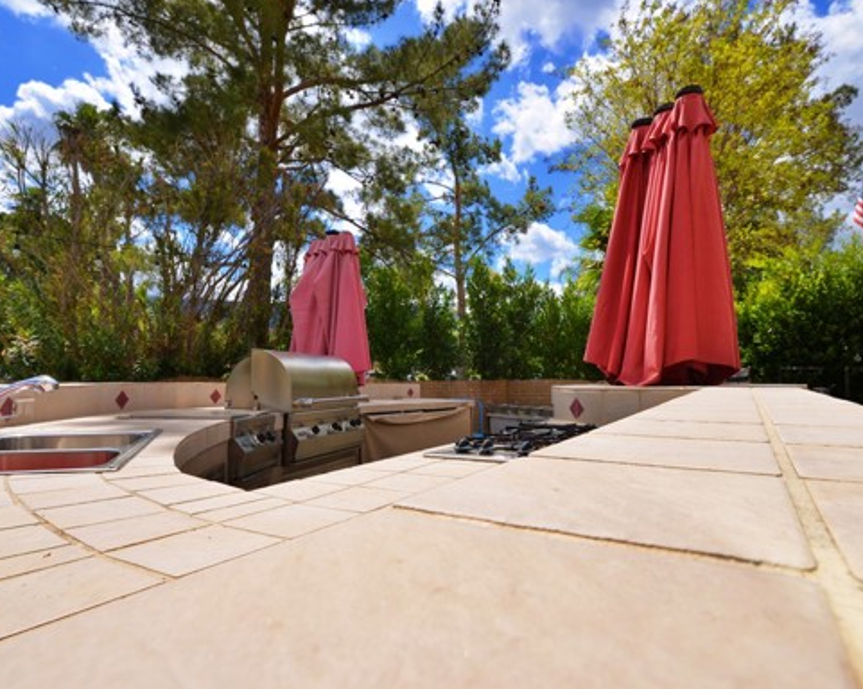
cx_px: 465
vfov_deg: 67.9
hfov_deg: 80.3
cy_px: 372
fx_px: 510
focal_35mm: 20
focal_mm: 16
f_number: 13
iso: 125
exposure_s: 1/200
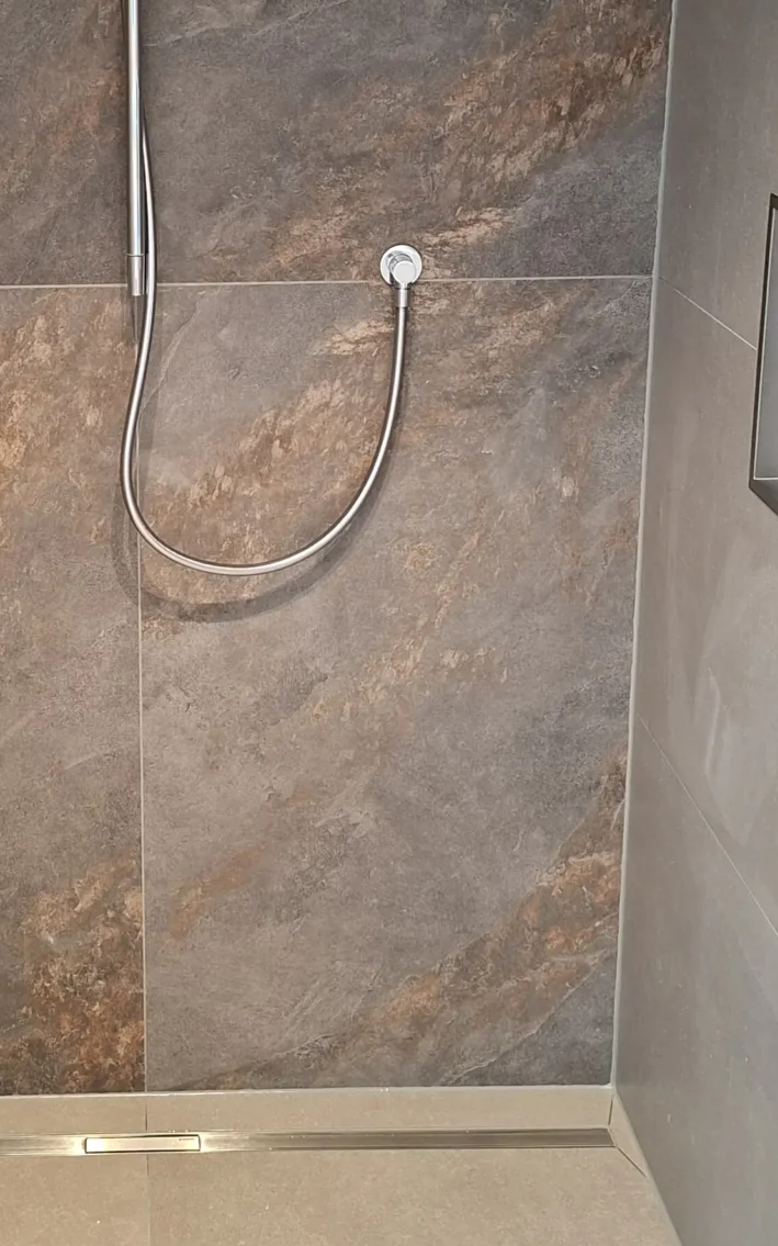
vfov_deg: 36.5
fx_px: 1867
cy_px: 417
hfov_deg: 23.2
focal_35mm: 55
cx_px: 158
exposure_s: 1/30
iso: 250
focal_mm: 5.54
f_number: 1.8
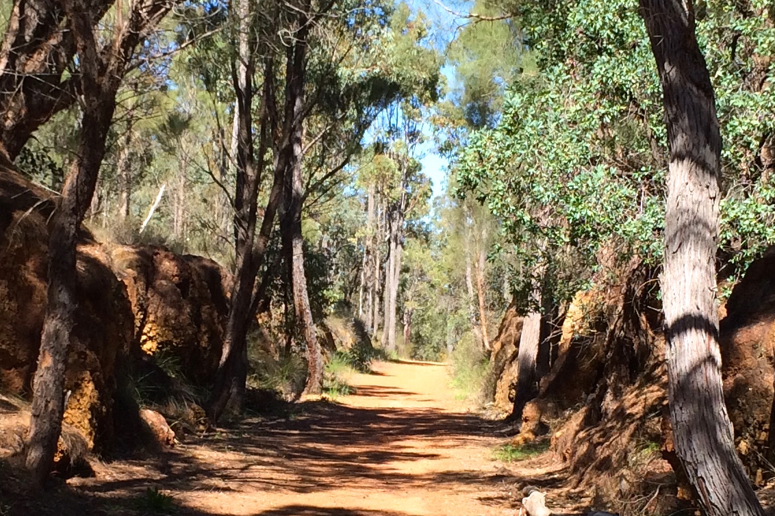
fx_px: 1937
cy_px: 372
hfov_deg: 22.6
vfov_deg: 15.1
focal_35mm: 90
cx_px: 348
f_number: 2.2
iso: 32
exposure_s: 1/720
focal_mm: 4.12
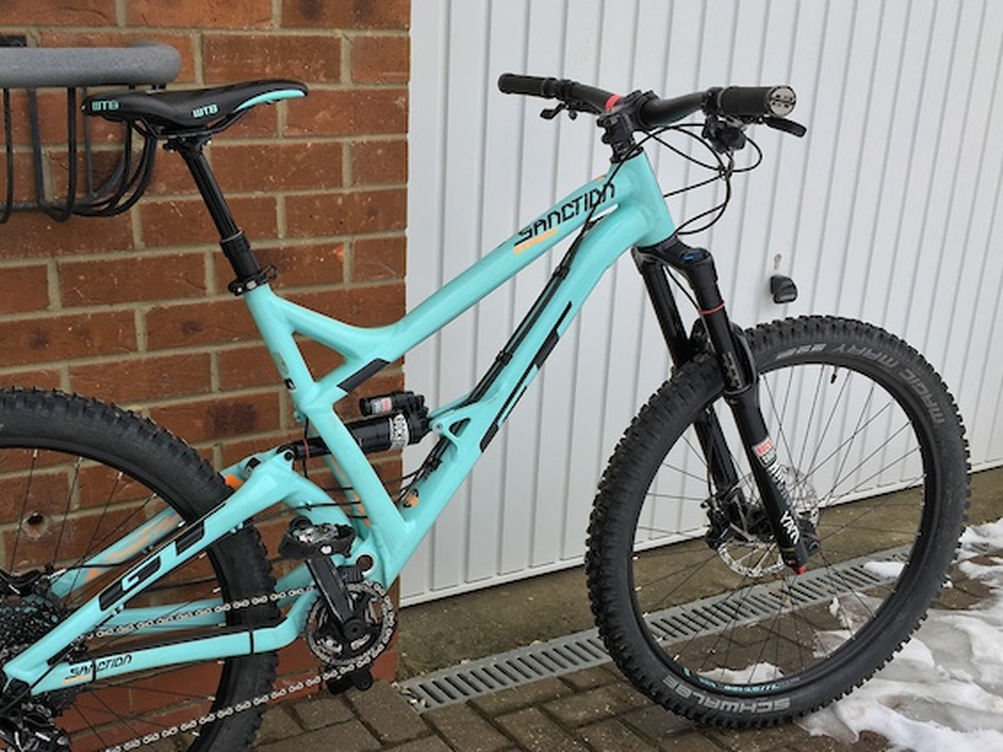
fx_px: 1187
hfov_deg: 45.5
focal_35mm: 41
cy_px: 484
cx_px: 393
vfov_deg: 34.9
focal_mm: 4.15
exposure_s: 1/386
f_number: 2.2
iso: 25
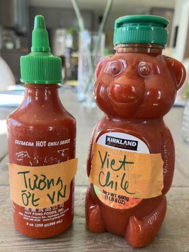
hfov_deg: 53.1
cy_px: 126
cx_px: 94
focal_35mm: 26
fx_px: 189
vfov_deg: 67.3
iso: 125
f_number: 1.5
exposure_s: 1/64
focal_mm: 5.7
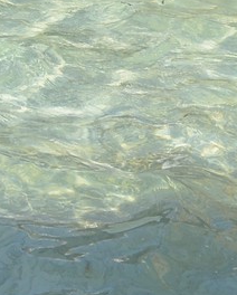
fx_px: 1540
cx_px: -160
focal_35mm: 176
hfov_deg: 8.5
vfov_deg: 9.0
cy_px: -569
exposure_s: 1/250
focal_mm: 31
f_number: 8
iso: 100
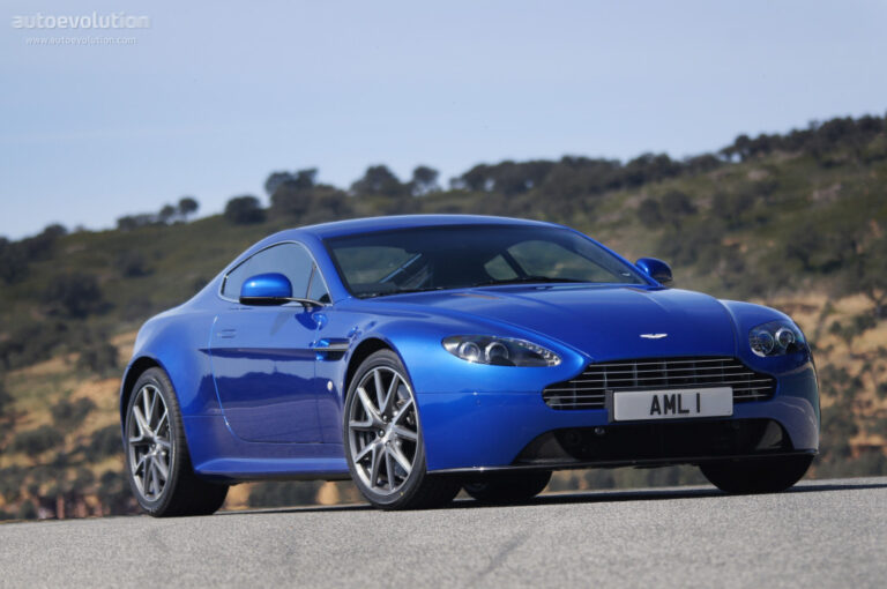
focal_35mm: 240
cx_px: 444
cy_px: 294
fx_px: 5906
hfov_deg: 8.6
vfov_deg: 5.7
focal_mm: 160
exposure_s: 1/640
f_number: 5
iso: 200
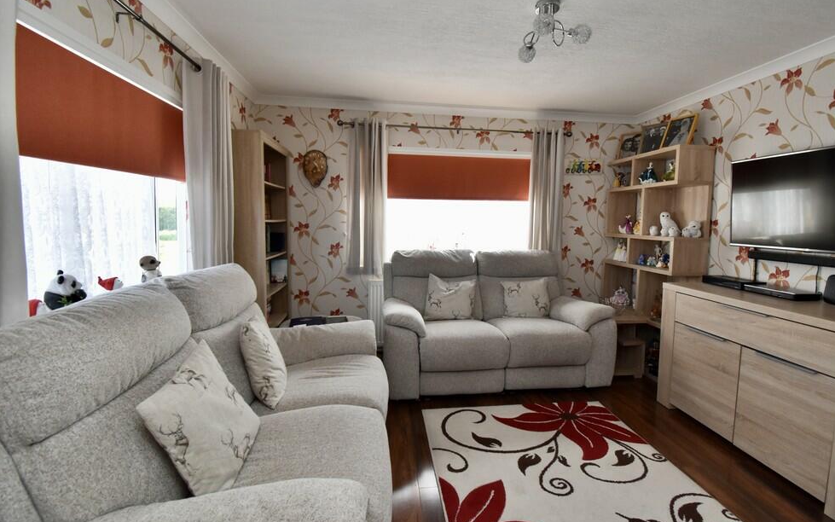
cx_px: 435
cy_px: 245
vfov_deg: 71.2
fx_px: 364
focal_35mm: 16
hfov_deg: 97.8
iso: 800
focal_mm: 10
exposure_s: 1/125
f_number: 7.1
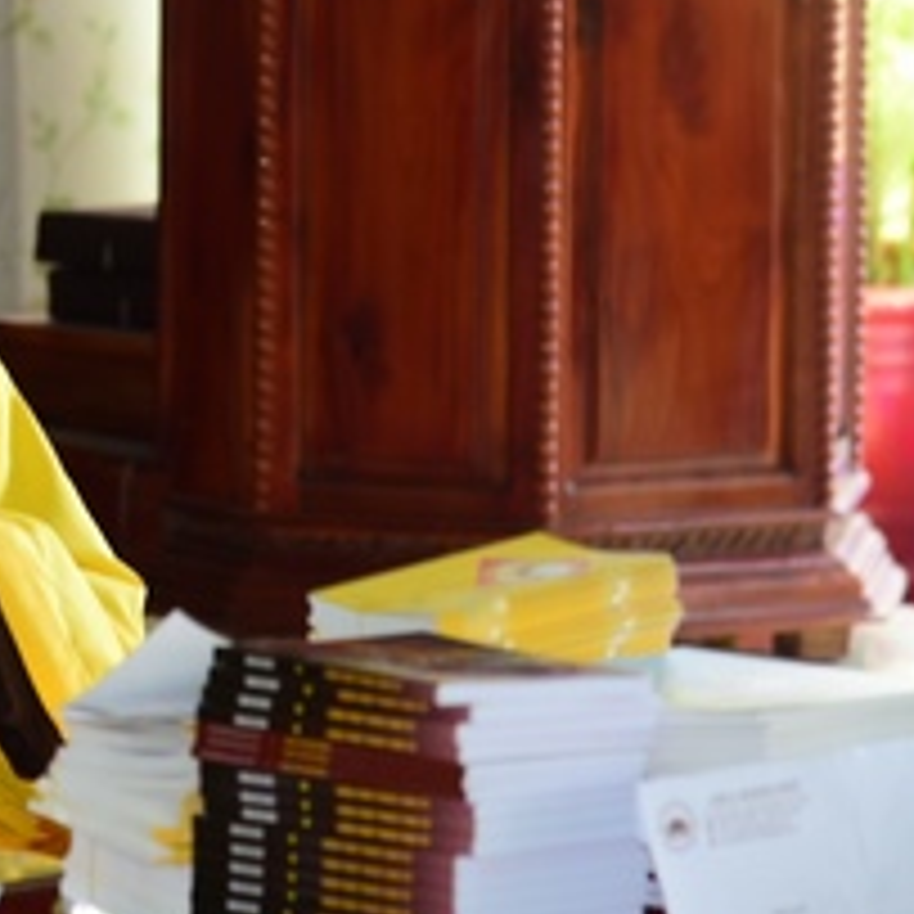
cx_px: -194
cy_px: 122
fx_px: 9738
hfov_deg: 5.3
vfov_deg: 5.4
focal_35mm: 326
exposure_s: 1/40
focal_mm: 120
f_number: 4.5
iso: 320
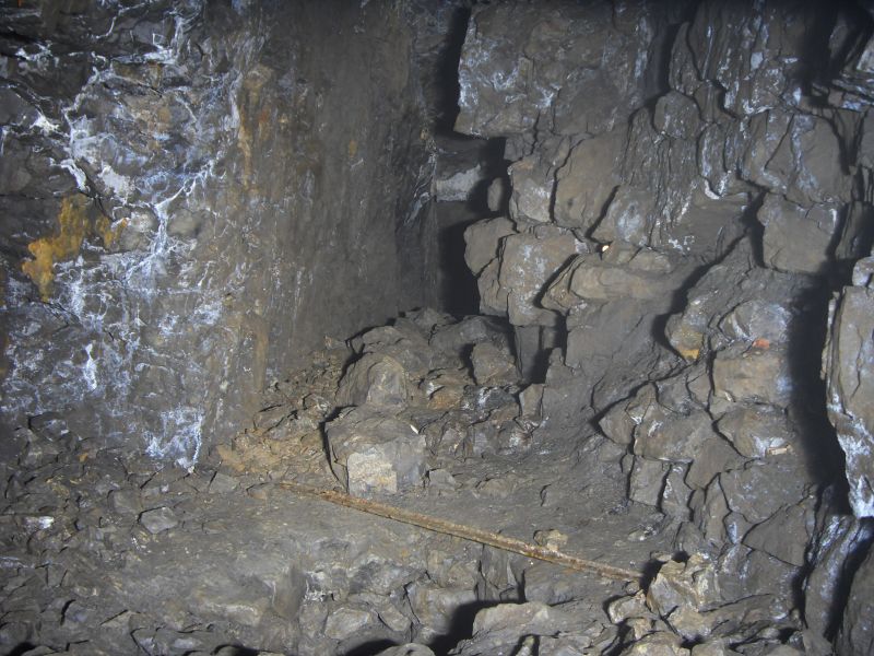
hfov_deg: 47.9
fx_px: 985
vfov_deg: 36.8
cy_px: 328
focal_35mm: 39
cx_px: 437
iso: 80
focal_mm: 6.6
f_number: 3.5
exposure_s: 8
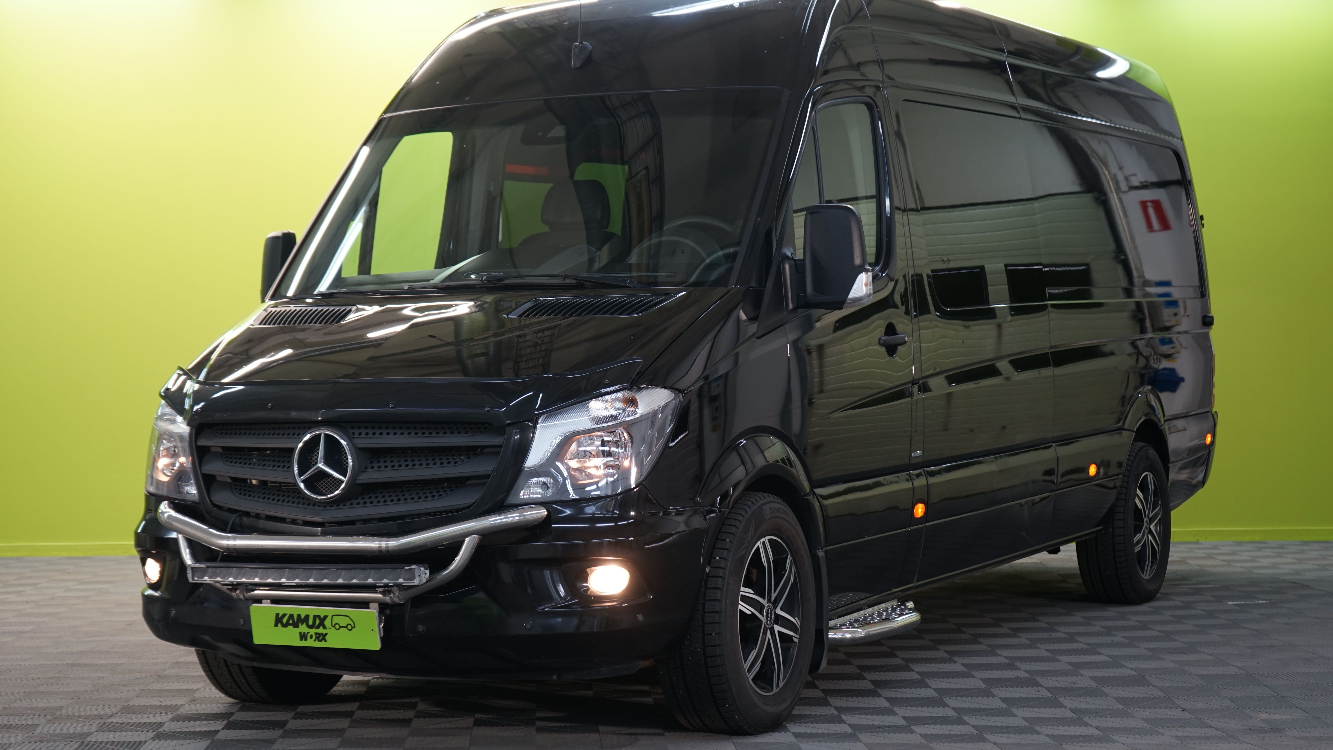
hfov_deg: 30.6
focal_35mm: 69
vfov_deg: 17.5
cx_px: 672
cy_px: 397
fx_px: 2439
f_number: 5.6
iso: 500
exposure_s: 1/25
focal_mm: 65
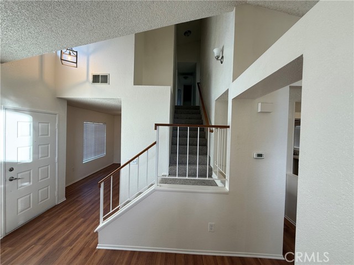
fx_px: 143
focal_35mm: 14
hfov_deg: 102.1
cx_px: 177
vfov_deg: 85.7
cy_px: 132
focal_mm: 2.22
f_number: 2.2
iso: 50
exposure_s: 1/99
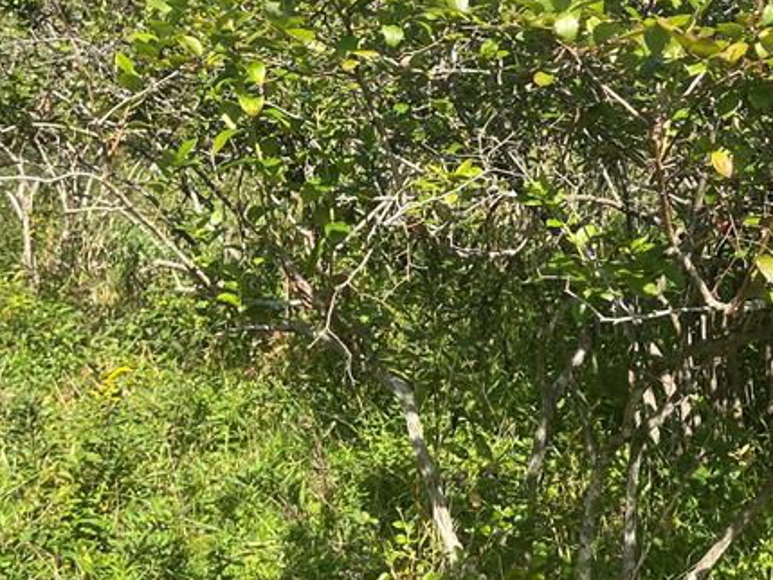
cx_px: 802
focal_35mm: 62
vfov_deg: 23.2
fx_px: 1385
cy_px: 79
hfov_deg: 28.9
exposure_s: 1/1309
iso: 50
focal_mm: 5.1
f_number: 1.6
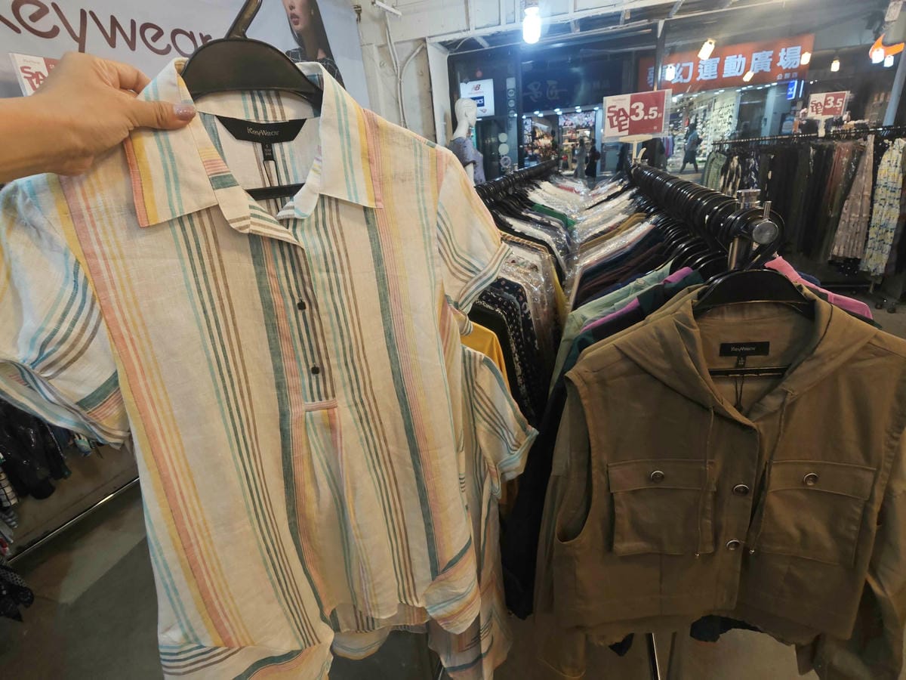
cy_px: 340
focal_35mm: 17
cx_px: 453
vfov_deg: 74.7
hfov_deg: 91.0
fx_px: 445
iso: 64
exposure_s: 1/120
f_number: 1.8
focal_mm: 2.03
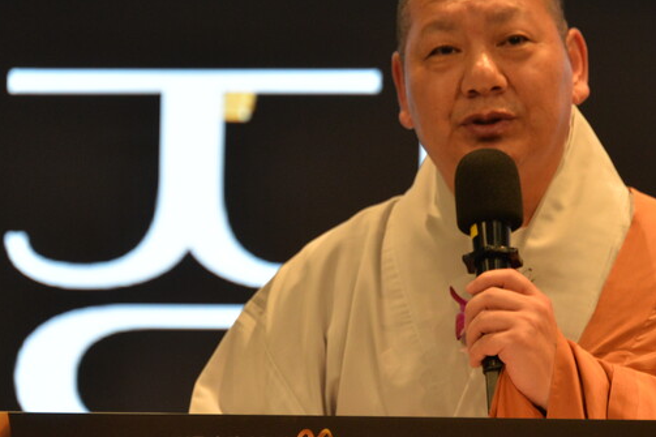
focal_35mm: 477
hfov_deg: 4.3
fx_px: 8689
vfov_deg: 2.9
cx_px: 411
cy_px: 280
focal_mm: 250
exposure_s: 1/125
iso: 1400
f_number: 5.6
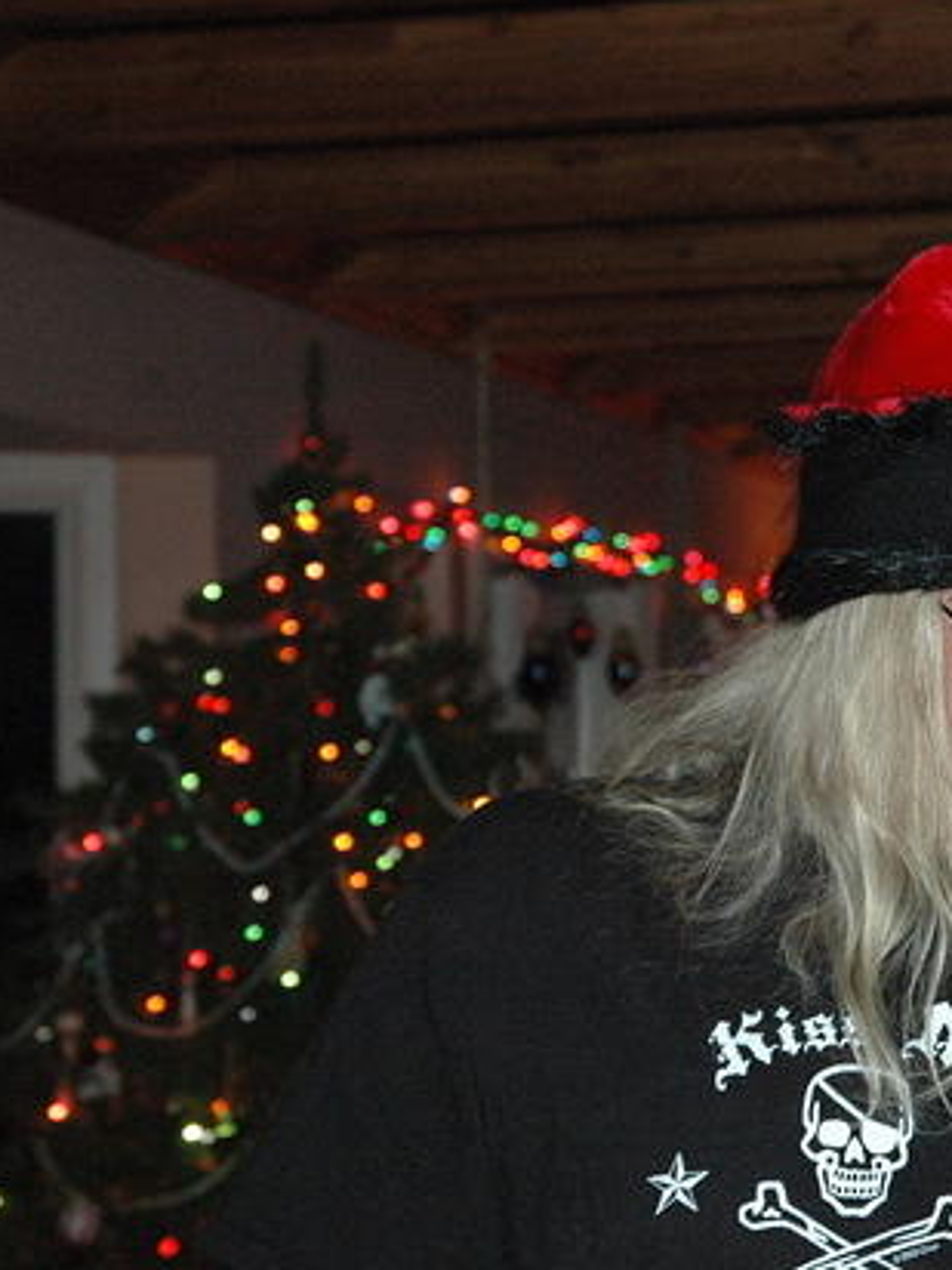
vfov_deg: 19.1
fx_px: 3777
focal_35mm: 103
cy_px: 643
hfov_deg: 14.2
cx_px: 823
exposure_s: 1/60
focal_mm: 46
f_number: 4.5
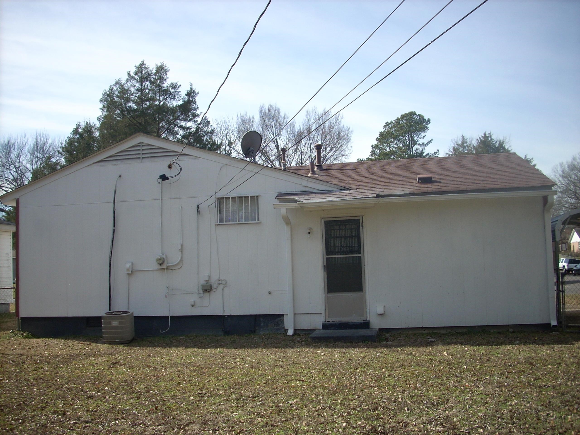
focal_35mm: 37
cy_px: 218
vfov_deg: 38.7
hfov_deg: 50.1
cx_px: 290
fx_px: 620
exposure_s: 1/229
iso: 64
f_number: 5.6
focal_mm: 6.2
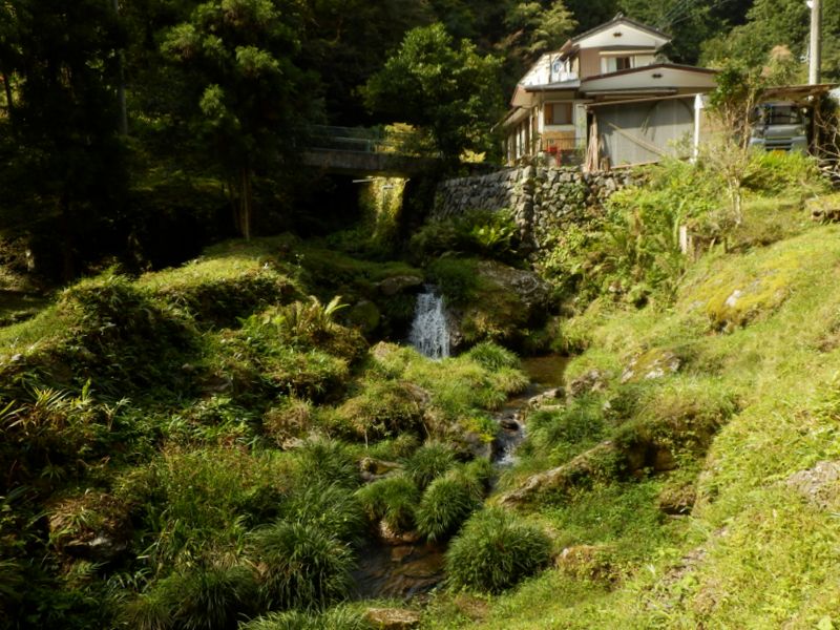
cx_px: 420
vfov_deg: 46.8
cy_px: 315
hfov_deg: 60.0
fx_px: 728
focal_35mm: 30
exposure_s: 1/250
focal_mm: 5.3
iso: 80
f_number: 3.5
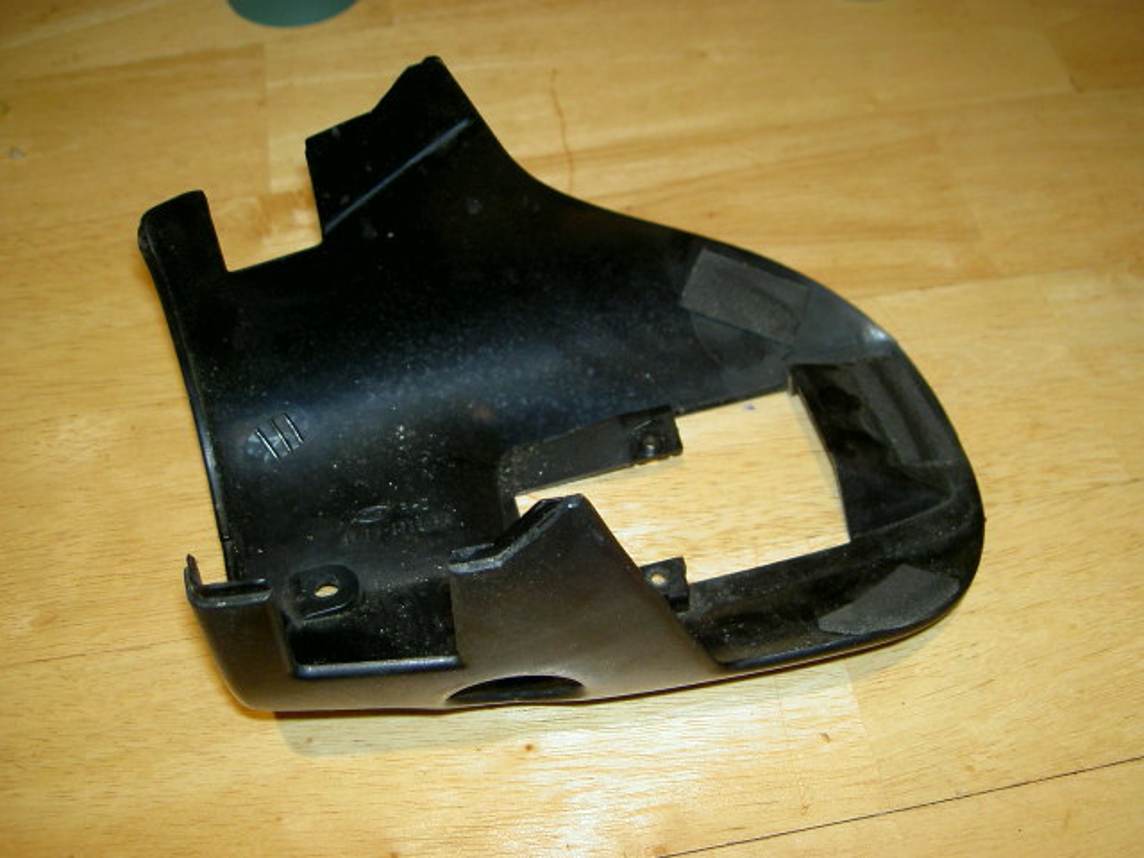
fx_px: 1289
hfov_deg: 47.9
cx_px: 572
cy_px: 429
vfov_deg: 36.8
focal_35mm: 39
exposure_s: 1/59.5
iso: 100
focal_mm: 8
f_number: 2.8
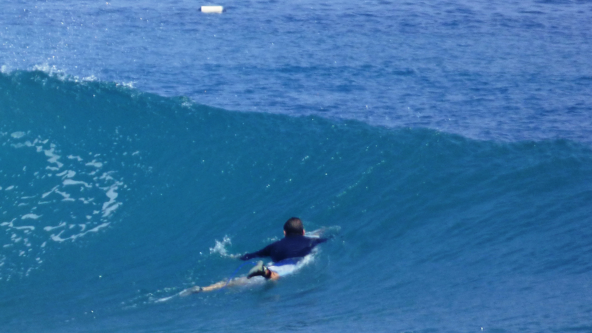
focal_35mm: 2336
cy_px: 55
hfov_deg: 0.9
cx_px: 74
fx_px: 36671
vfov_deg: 0.5
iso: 100
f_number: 5.7
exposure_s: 1/400
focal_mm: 195.4
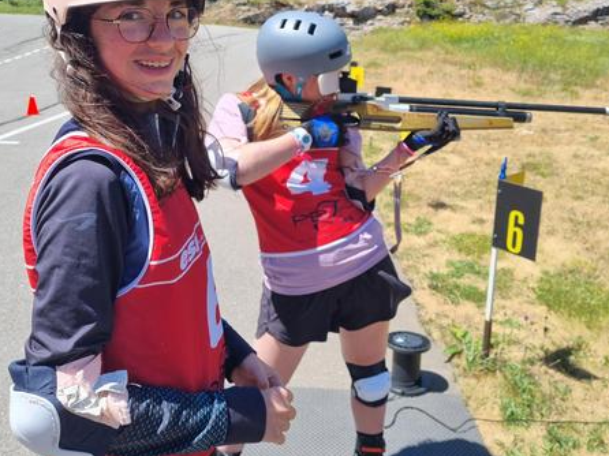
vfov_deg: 39.8
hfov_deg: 52.7
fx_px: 615
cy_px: 130
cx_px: 303
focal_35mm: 35
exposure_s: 1/1236
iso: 50
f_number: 1.8
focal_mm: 5.4
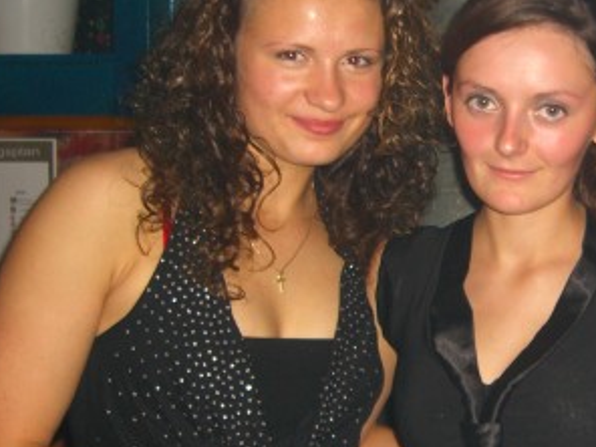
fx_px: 1326
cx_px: 513
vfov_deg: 19.1
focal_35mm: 77
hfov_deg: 24.7
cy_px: 244
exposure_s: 1/60
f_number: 2.8
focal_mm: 7.9
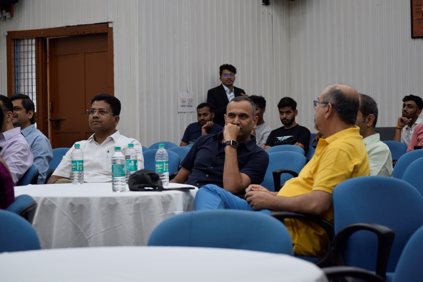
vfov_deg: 13.4
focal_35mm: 102
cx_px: 212
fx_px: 1198
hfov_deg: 20.0
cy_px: 141
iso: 400
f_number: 4.2
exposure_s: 1/60
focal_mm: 68
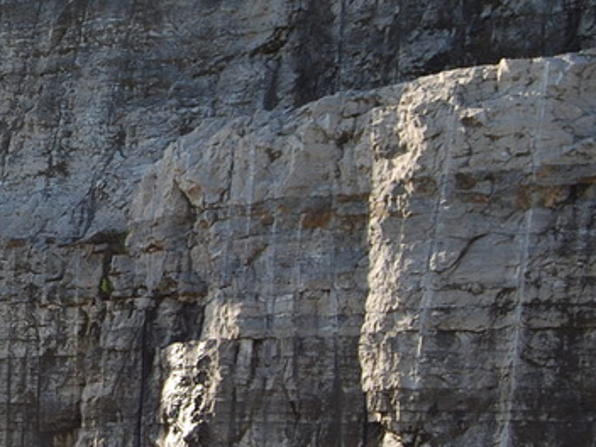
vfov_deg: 12.4
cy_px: 183
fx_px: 2049
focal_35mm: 119
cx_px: -122
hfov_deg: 15.9
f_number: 6.3
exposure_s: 1/200
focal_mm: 30
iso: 100
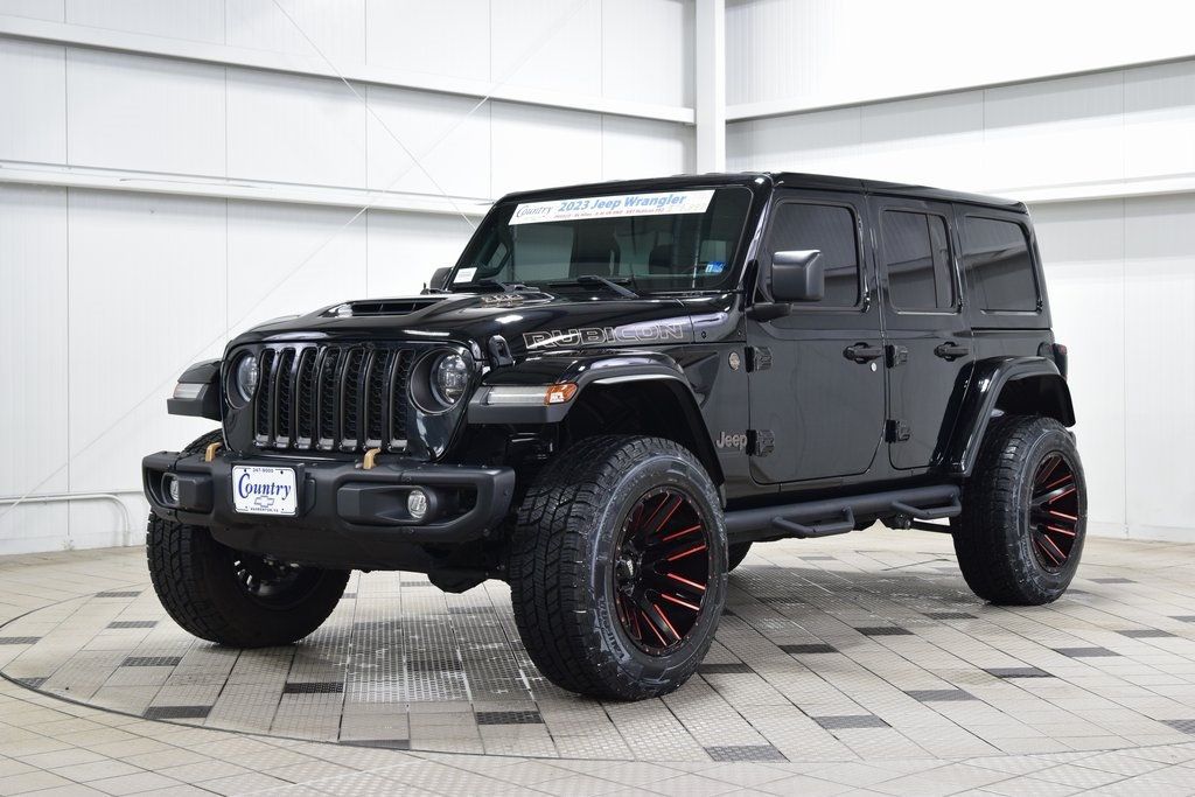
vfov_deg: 25.1
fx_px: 1793
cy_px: 398
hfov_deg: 36.9
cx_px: 598
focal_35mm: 54
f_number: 6.3
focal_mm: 36
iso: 720
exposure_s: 1/15
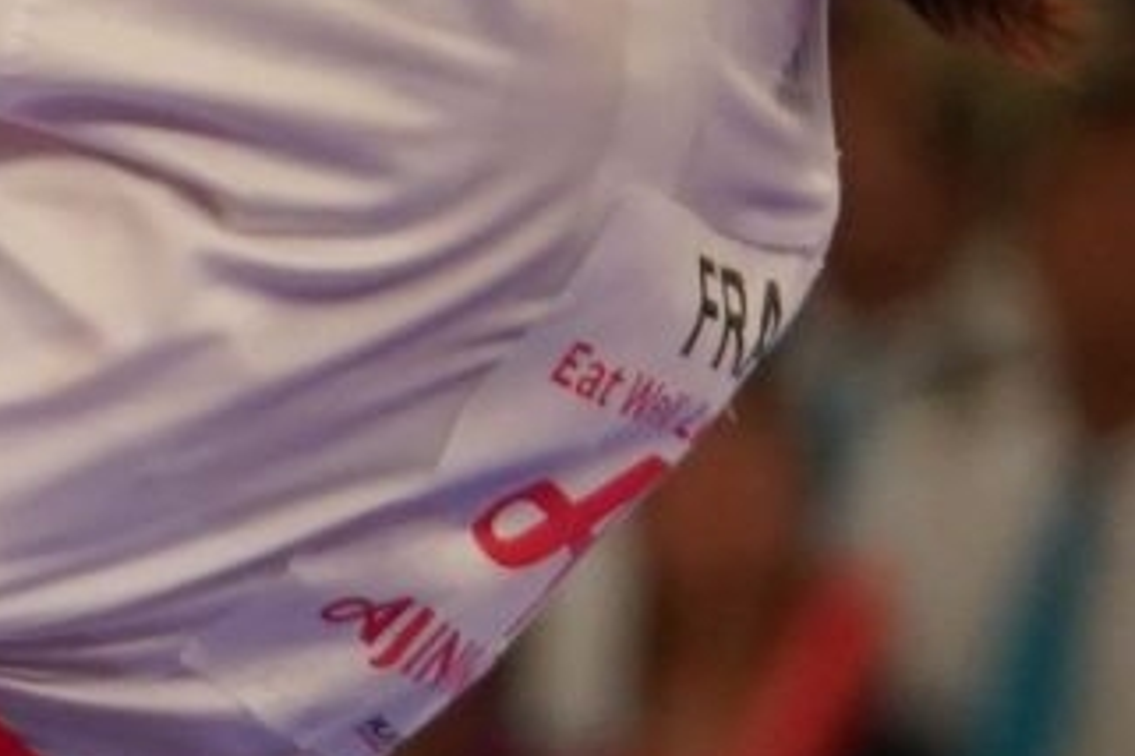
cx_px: -2040
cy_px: 99
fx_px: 41929
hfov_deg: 1.5
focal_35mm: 1330
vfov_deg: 1.0
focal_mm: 158
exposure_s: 1/1000
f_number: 2.8
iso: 1600
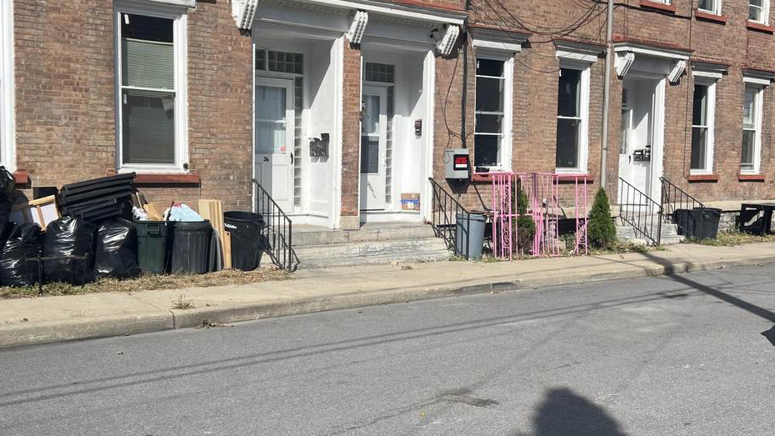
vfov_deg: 30.4
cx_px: 338
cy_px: 224
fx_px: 801
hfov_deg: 51.5
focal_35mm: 39
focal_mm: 5.7
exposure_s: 1/5319
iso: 50
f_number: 1.5
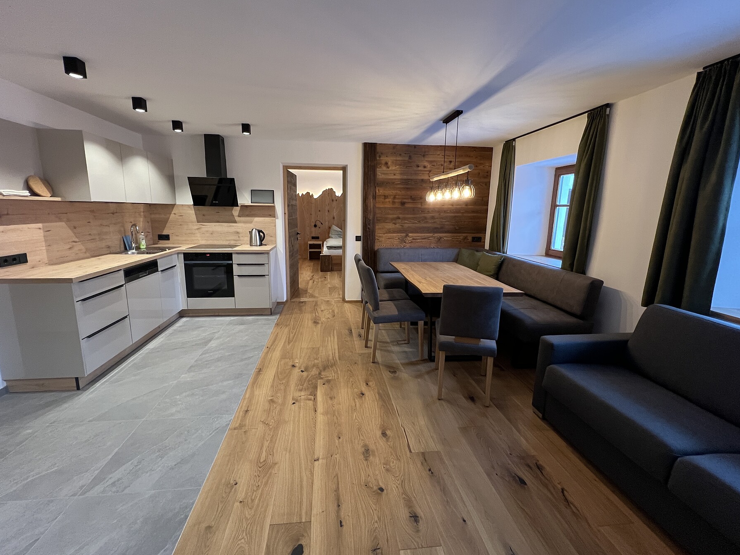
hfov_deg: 102.1
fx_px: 299
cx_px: 364
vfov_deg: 85.6
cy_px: 270
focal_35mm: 14
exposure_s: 1/60
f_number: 1.8
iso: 320
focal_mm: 1.57
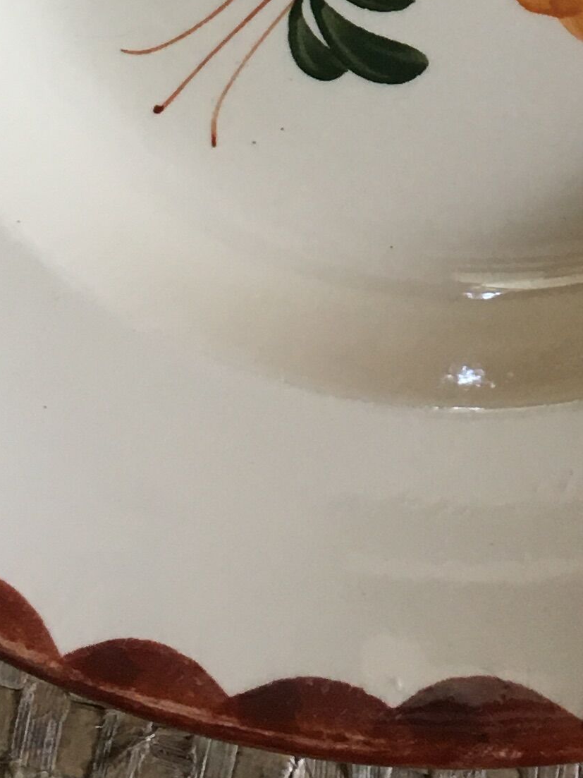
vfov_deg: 17.2
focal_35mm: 106
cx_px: 521
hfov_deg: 13.8
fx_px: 2381
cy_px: -299
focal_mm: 4.15
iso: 100
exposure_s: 1/33
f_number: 2.2
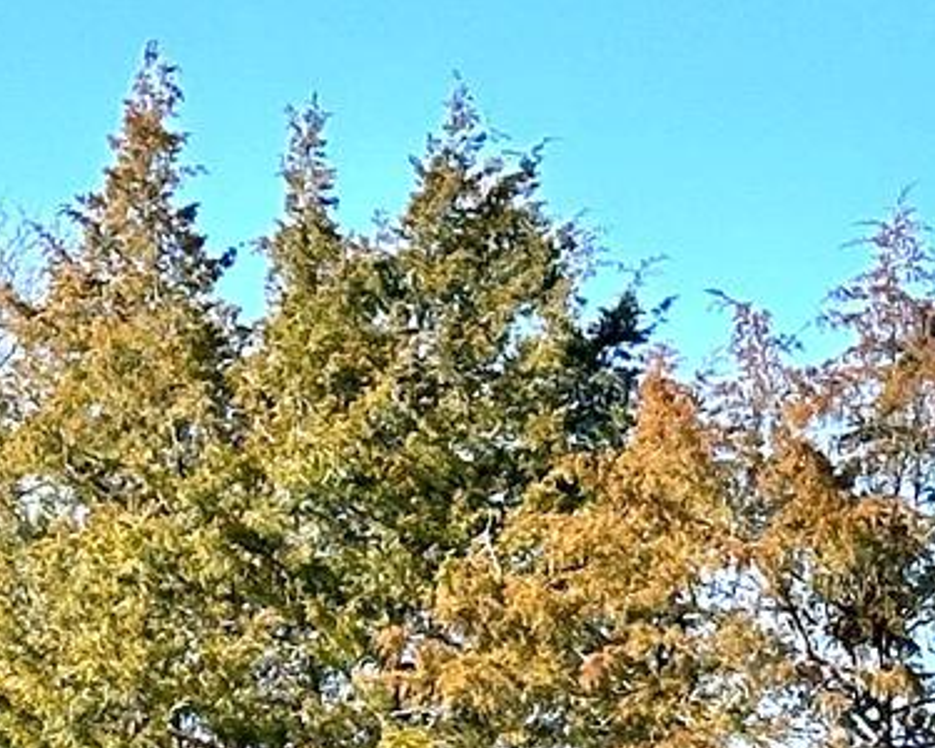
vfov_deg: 6.0
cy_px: 1115
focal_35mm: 256
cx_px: -294
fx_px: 7084
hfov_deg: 7.5
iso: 64
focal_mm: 6.86
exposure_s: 1/2070
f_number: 1.78
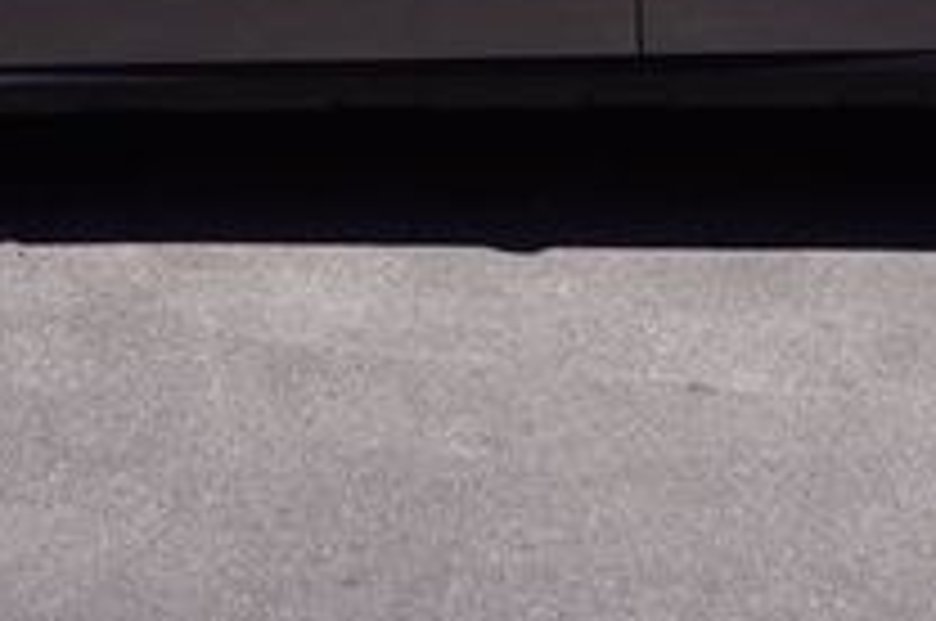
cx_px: 486
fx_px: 1921
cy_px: -261
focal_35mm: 74
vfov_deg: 16.9
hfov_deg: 27.4
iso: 100
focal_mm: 16
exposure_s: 1/80
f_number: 13
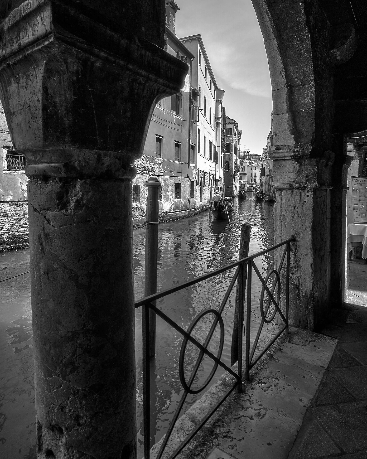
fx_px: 285
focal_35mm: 21
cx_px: 188
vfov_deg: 77.4
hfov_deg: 65.5
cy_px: 206
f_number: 11
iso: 400
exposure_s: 1/125
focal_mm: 18
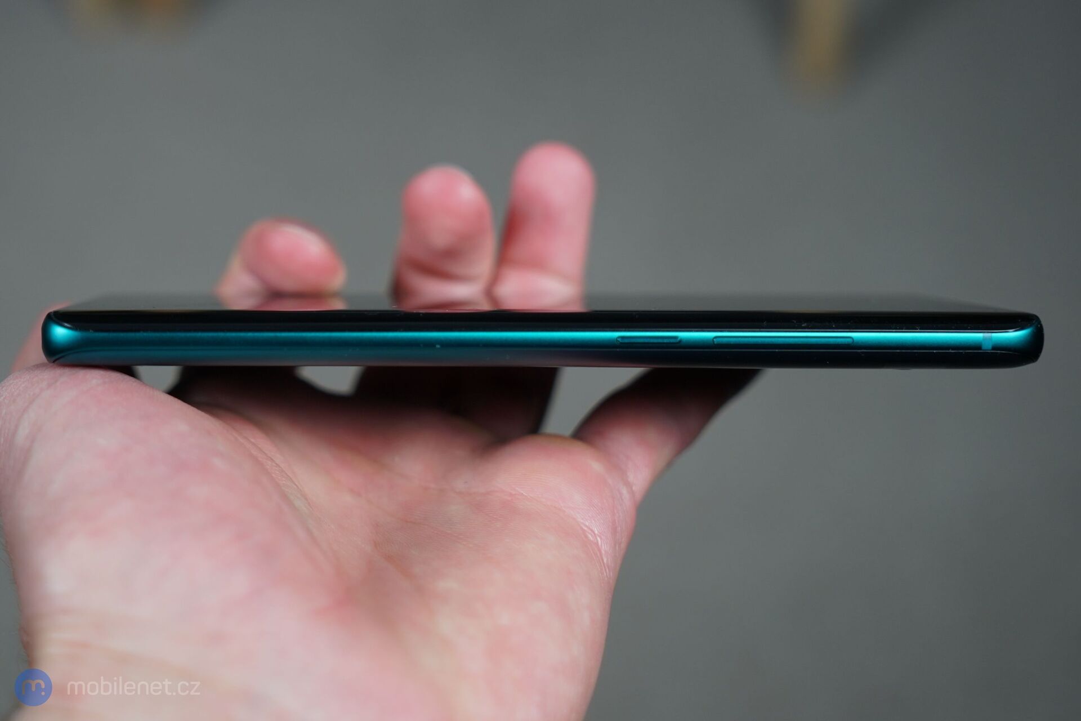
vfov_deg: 30.5
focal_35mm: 44
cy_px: 360
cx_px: 540
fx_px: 1321
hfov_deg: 44.5
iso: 640
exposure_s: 1/160
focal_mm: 44
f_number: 4
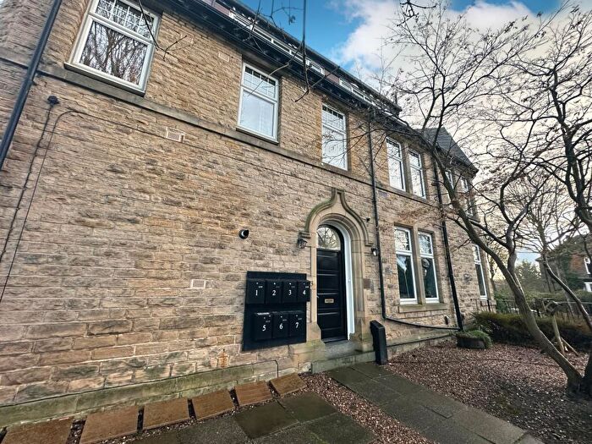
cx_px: 296
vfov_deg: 85.7
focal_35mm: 14
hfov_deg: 102.1
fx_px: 239
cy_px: 222
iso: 250
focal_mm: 2.22
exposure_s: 1/100
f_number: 2.2
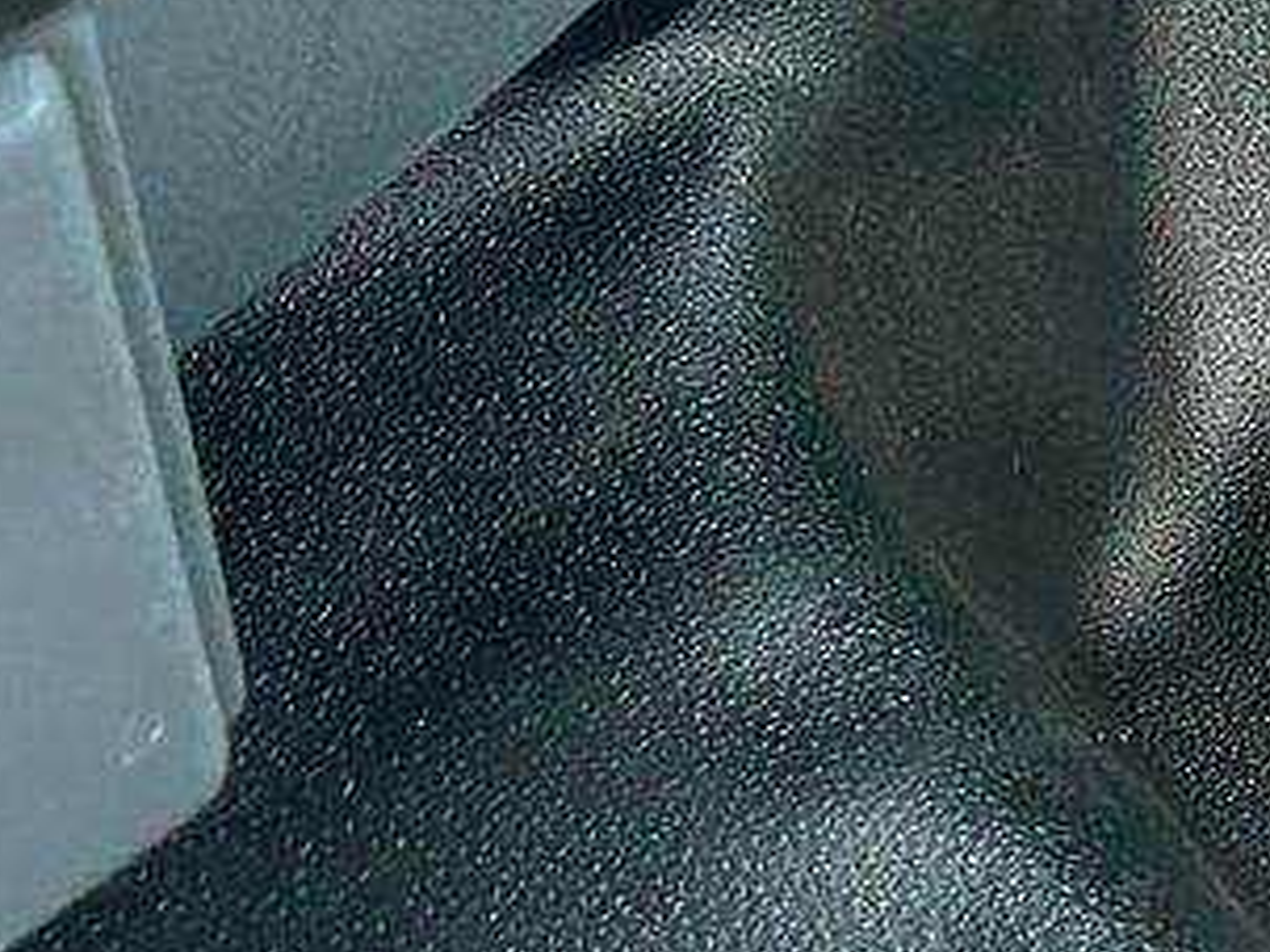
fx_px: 3227
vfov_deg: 15.7
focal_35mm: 88
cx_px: 1911
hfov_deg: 19.4
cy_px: -365
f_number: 1.5
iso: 50
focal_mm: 5.7
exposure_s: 1/171
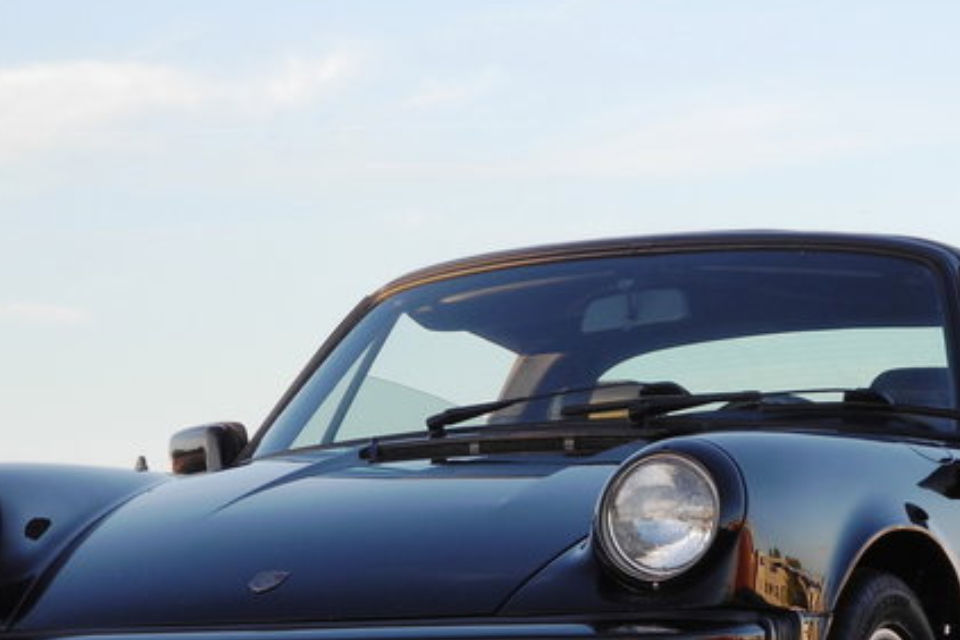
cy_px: 567
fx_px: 6799
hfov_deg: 8.1
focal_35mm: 255
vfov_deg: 5.4
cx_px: 601
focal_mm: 28.9
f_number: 5
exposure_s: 1/120
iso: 100
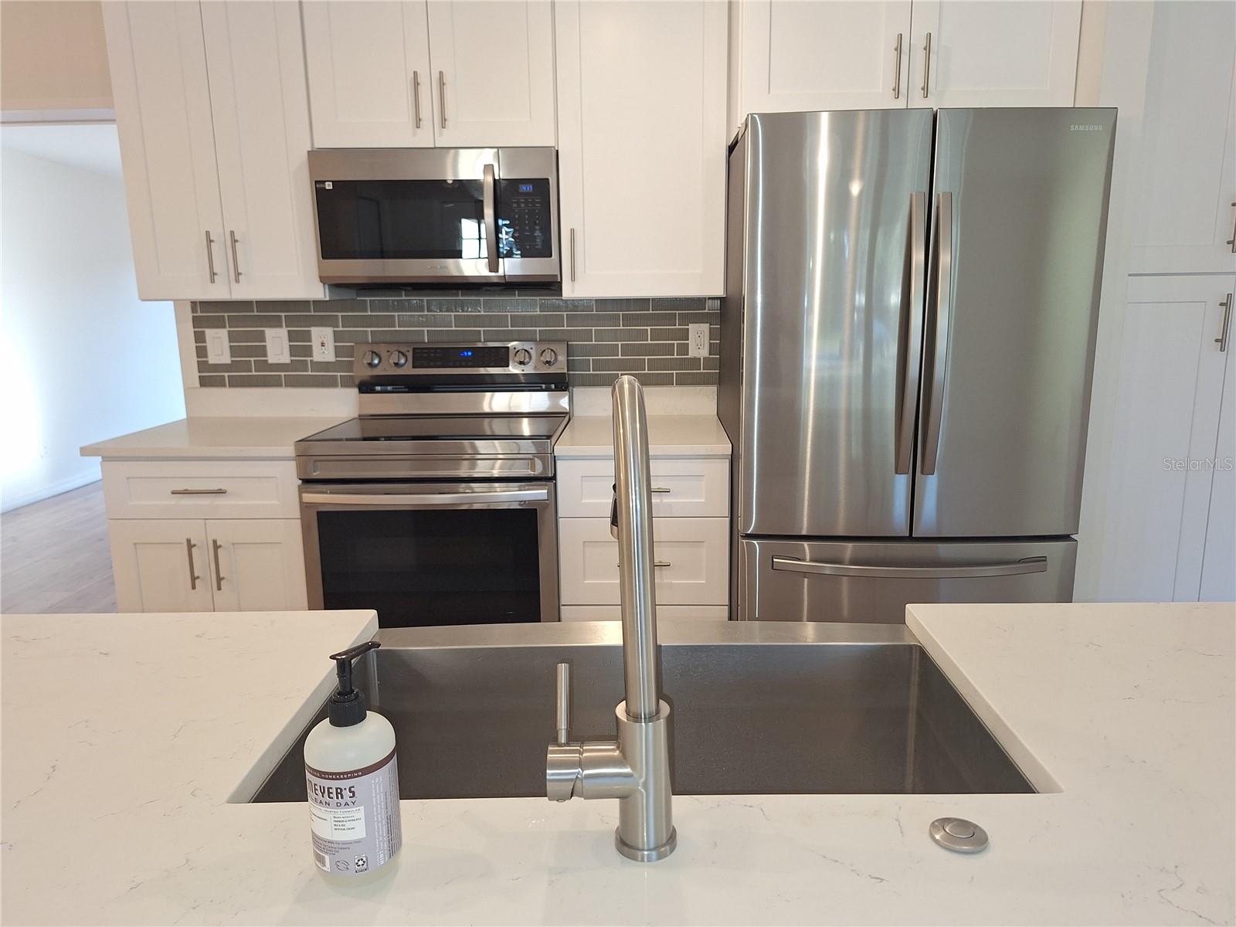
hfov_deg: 73.9
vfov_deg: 58.9
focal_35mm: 23
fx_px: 821
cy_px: 464
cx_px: 618
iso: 80
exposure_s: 1/60
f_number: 1.8
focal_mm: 5.54
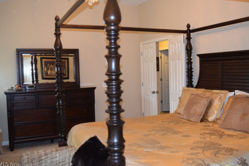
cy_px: 82
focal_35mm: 36
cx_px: 126
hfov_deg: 53.8
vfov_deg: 37.3
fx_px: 246
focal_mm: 23
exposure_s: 1/80
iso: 800
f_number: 4.5
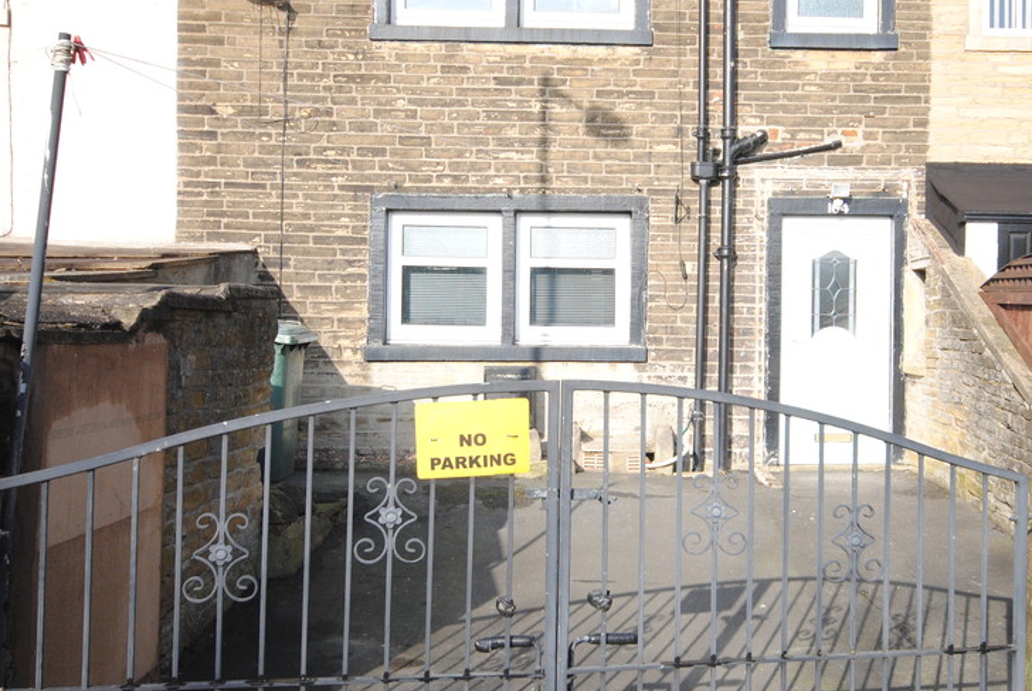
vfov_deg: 35.1
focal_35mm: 38
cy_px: 351
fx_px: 1090
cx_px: 628
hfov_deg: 50.3
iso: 400
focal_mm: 18
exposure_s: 1/800
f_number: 5.6
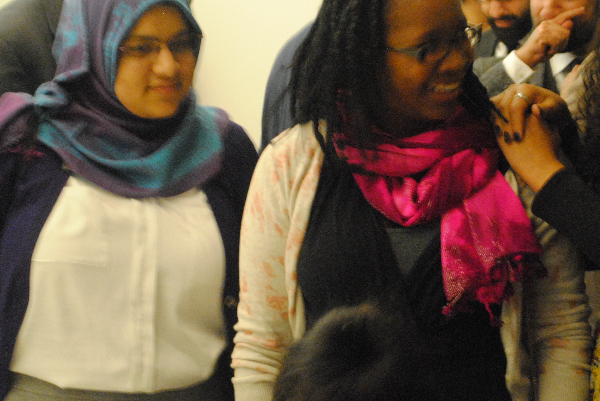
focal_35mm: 116
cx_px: 385
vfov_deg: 11.8
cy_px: 189
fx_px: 1936
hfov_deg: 17.6
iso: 1600
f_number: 5.3
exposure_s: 1/10
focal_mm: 44
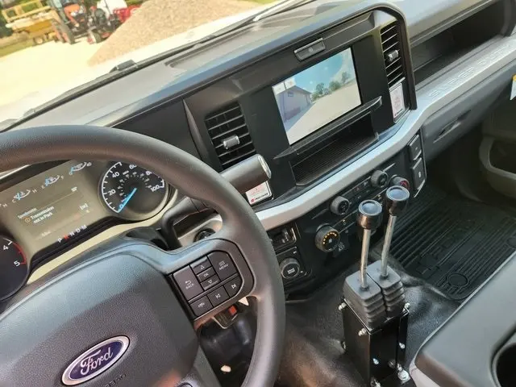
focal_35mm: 23
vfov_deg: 58.9
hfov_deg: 73.9
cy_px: 194
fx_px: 343
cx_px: 258
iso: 64
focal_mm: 5.4
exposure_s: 1/180
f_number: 1.8
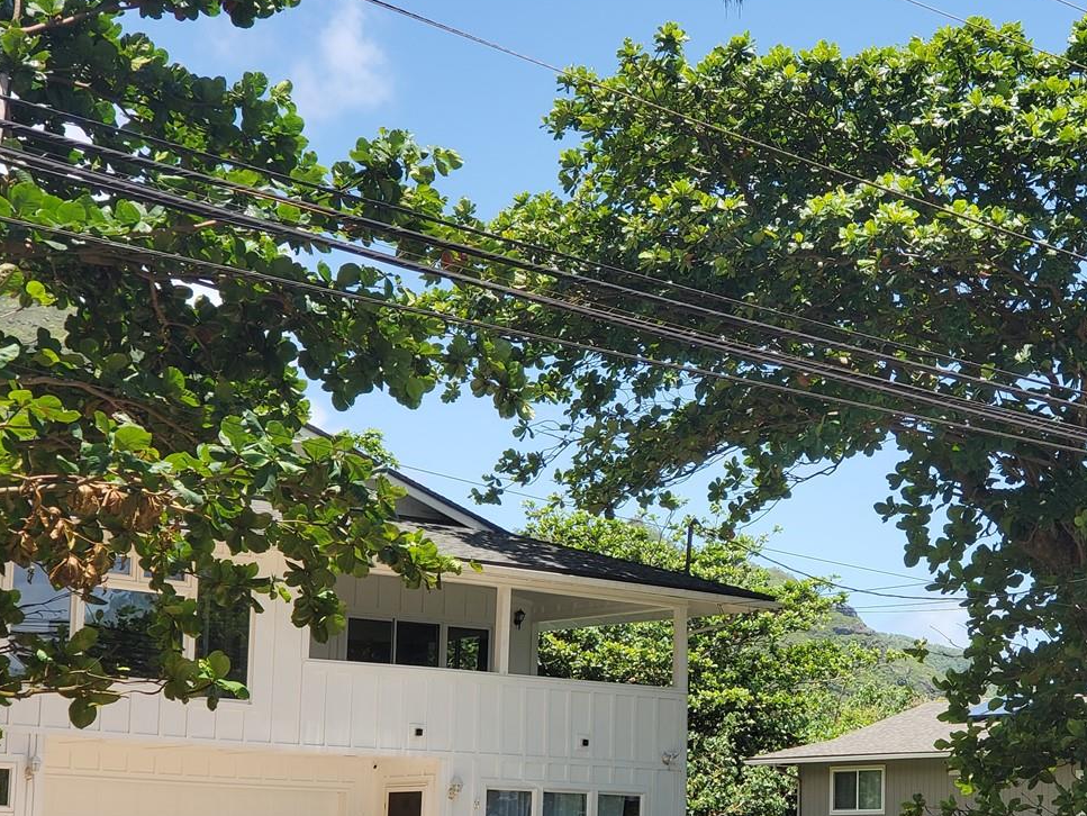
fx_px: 2702
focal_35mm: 86
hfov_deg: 22.6
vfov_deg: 17.2
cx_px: 751
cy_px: 460
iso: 50
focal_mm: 6
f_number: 2.4
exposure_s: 1/428
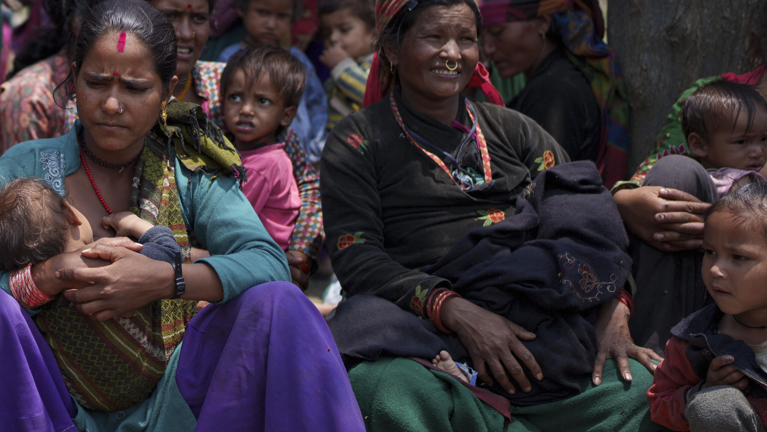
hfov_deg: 25.8
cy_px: 183
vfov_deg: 15.3
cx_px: 42
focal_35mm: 79
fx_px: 1607
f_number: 1.4
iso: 100
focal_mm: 35
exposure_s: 1/5000
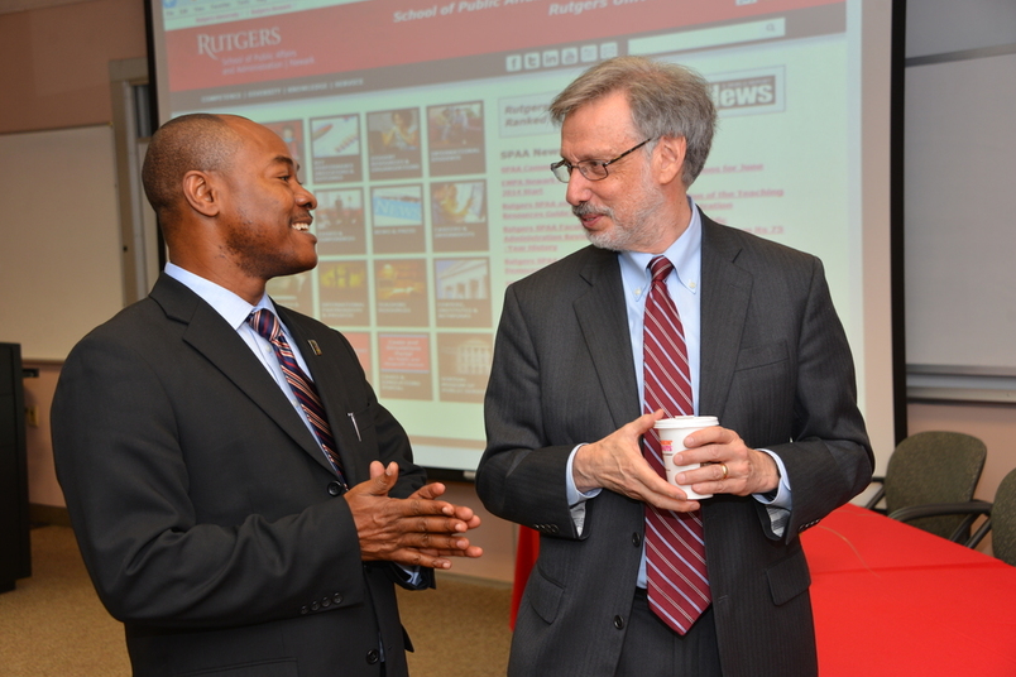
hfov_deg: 37.5
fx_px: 1496
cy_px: 334
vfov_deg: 25.5
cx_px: 501
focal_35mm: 53
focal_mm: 52
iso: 400
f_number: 5.6
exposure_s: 1/60
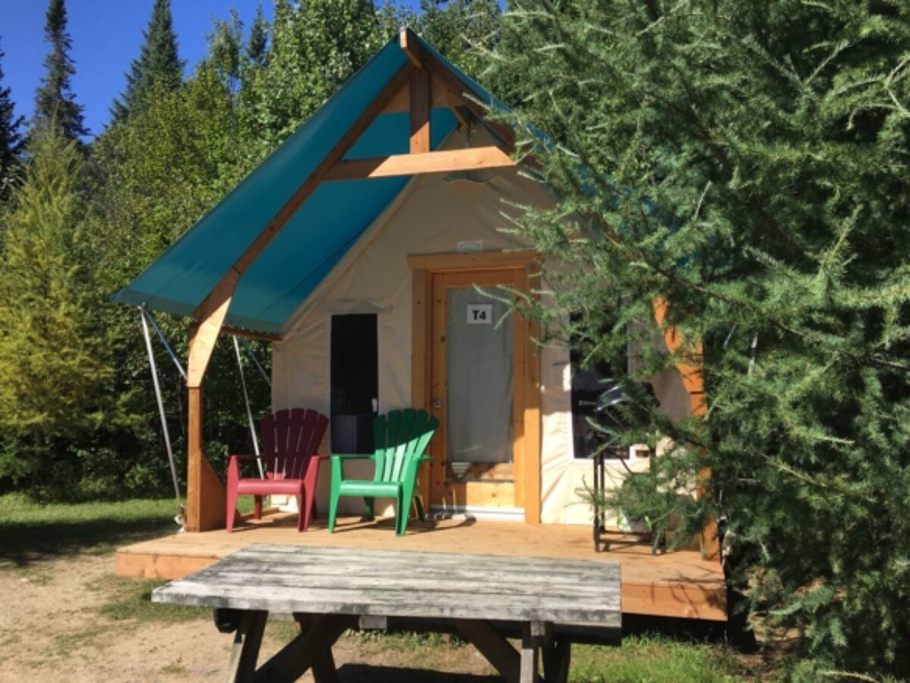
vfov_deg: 48.2
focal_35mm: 29
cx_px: 455
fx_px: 762
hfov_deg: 61.7
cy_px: 342
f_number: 2.2
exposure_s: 1/1241
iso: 25
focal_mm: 4.15
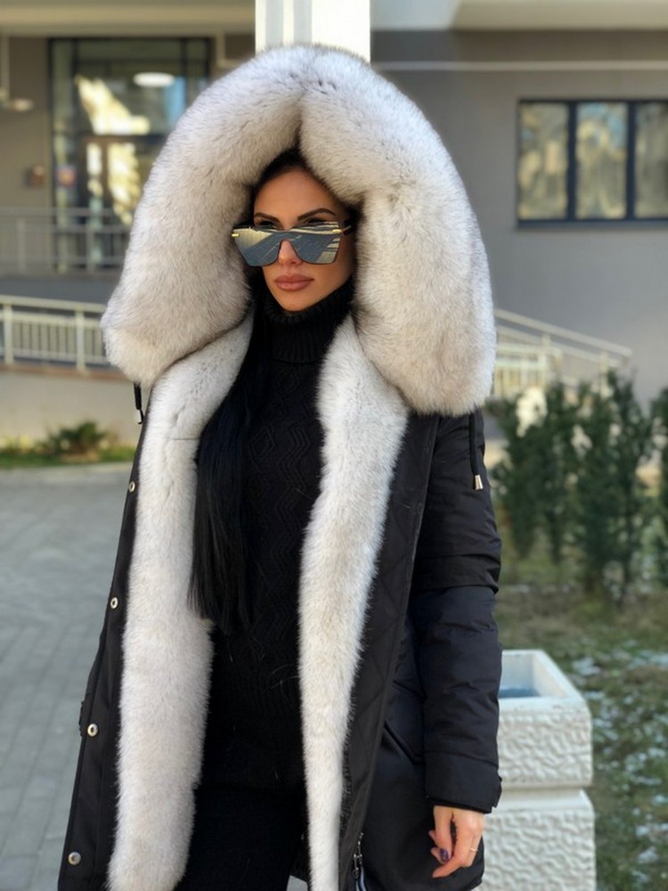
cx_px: 334
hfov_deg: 28.0
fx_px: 1338
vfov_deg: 36.8
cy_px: 446
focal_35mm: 52
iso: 16
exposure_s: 1/60
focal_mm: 6
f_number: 2.4
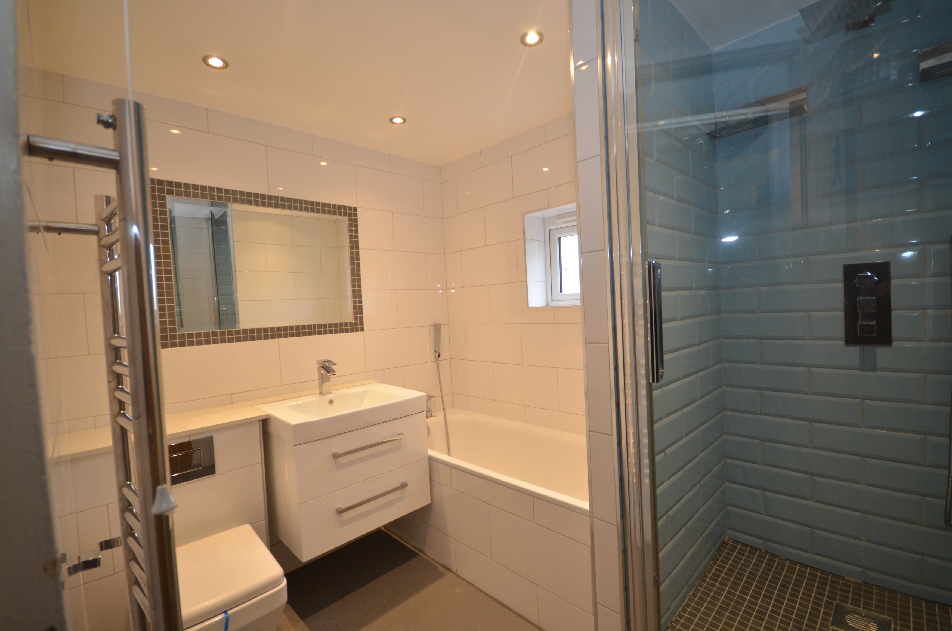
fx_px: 396
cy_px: 316
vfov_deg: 77.1
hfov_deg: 100.5
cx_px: 476
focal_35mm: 15
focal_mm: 10
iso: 500
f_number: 4
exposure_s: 1/60
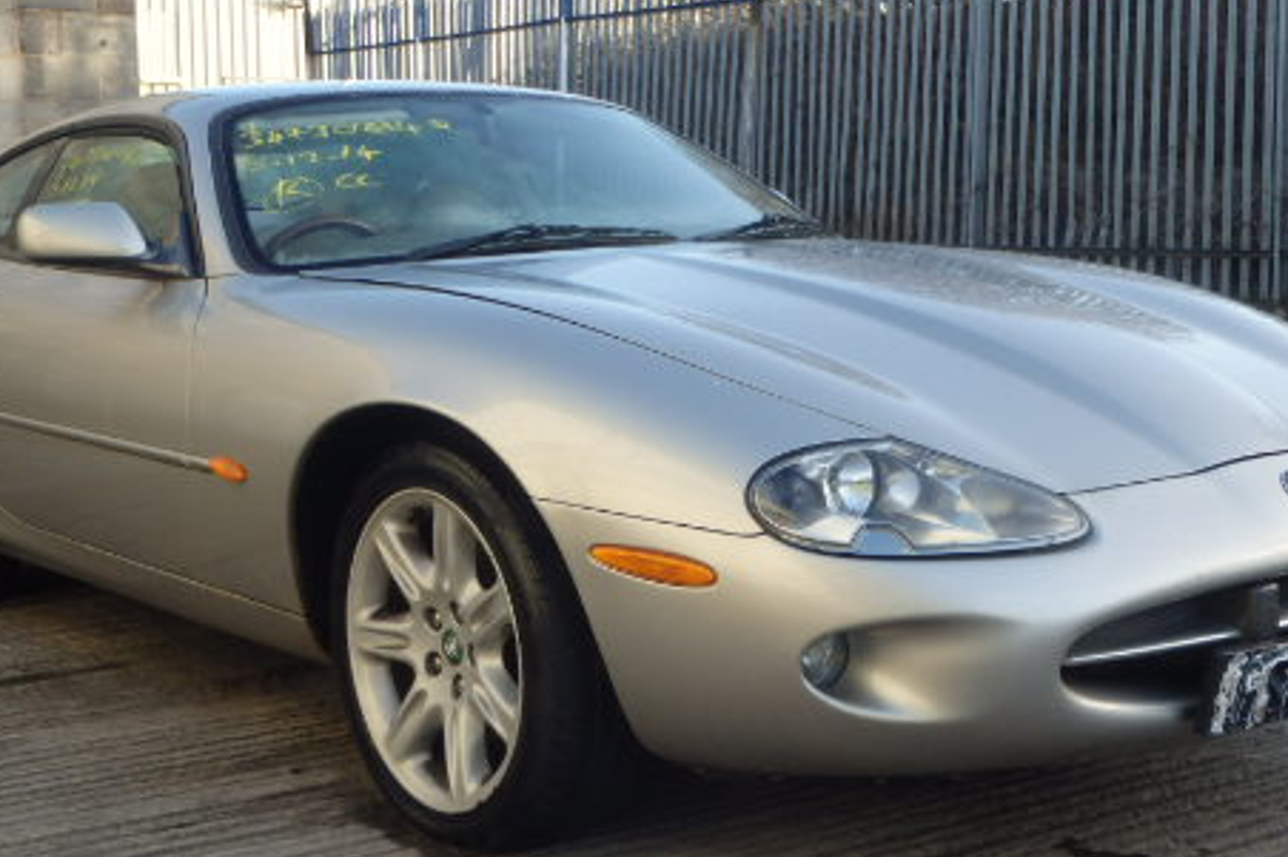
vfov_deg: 24.1
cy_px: 532
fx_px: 2003
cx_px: 618
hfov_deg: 35.6
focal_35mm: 56
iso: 125
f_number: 4.6
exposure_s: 1/100
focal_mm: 6.8
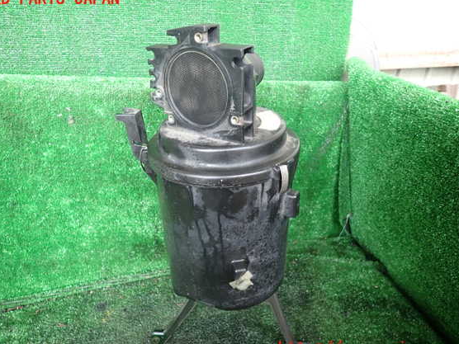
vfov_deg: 51.4
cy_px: 174
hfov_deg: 65.3
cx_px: 217
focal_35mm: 27
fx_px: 358
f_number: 2
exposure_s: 1/30
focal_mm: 4.5
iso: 200
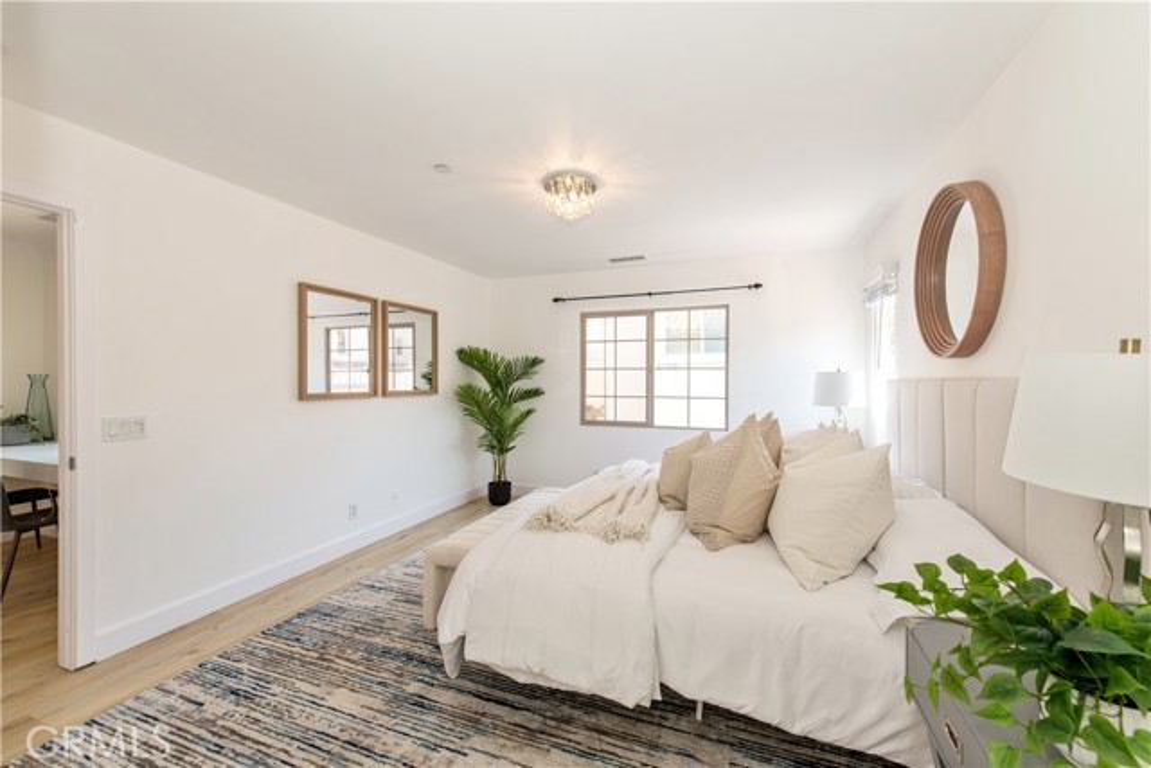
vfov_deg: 81.2
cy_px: 384
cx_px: 576
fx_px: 448
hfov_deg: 104.2
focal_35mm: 14
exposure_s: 1/125
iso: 250
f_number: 5.6
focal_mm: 14
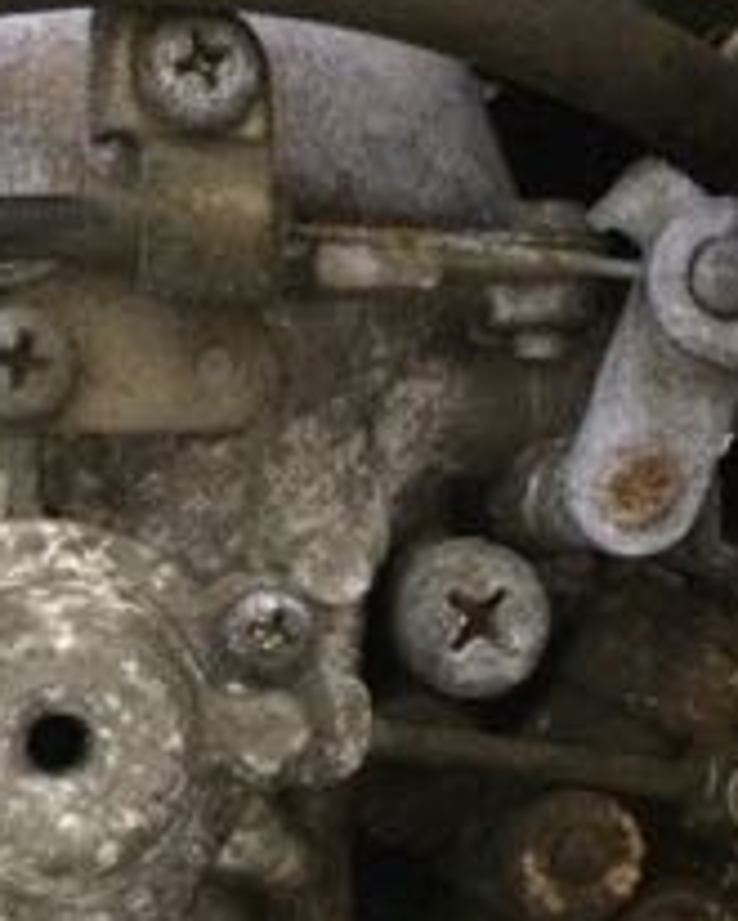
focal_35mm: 88
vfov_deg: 21.0
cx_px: 264
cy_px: 934
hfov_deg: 17.4
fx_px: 2401
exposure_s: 1/15
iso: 1600
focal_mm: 4.15
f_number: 2.2
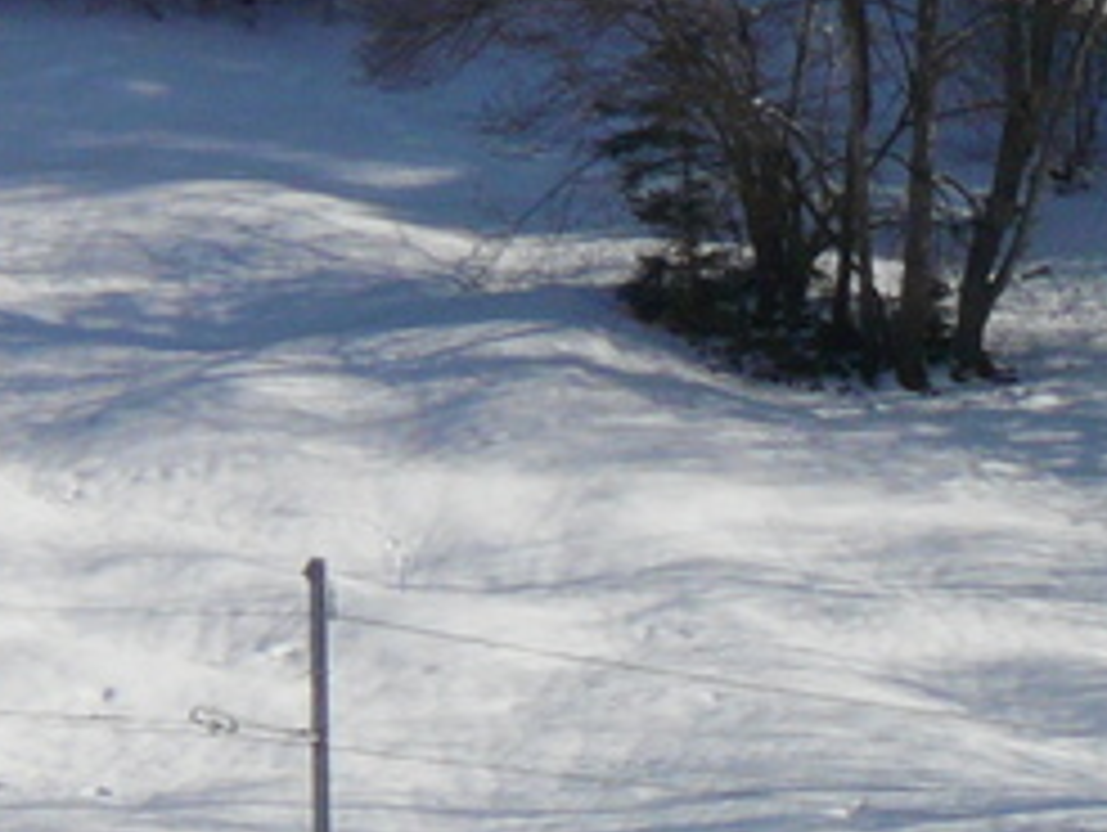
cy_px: 1097
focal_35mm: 1195
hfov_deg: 1.7
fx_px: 38253
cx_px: 1822
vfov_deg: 1.2
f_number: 8
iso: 100
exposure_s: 1/500
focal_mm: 48.2
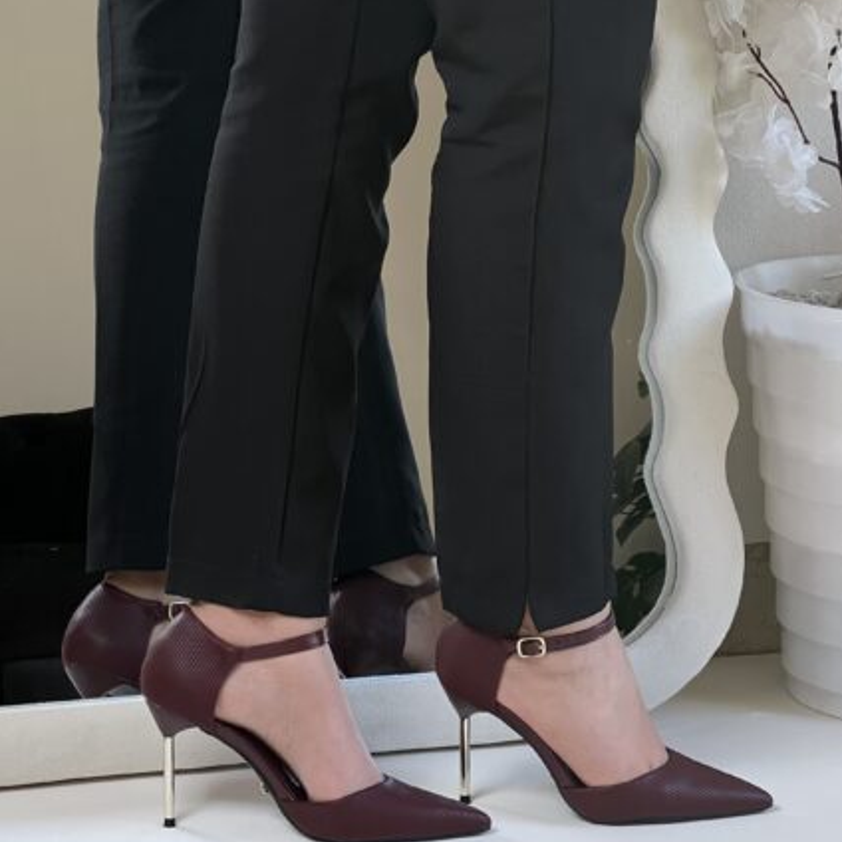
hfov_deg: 18.9
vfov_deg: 18.9
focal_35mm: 92
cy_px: 495
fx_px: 2532
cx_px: 425
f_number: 2.8
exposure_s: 1/99
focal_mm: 9
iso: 200
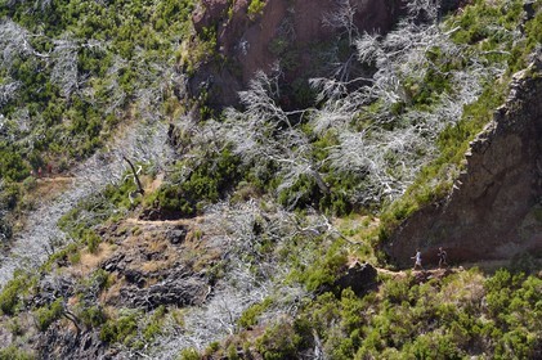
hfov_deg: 10.3
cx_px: 271
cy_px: 180
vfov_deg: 6.9
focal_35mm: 200
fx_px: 3009
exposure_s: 1/200
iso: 200
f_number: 10
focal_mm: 200
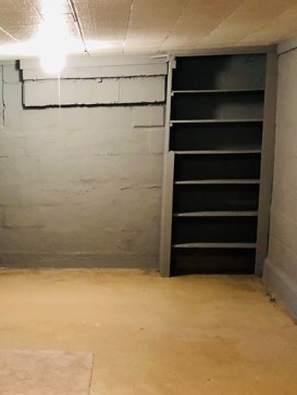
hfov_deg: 24.0
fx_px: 675
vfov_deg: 32.3
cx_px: 17
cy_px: 273
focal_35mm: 59
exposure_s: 1/7
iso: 100
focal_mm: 3.99
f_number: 1.8
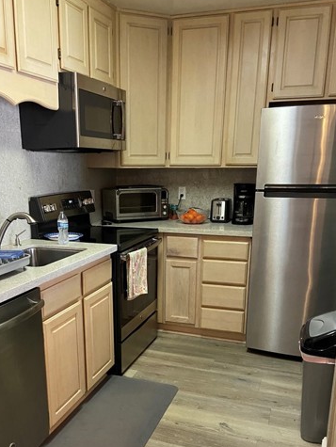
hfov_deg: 40.6
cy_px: 293
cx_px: 140
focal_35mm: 35
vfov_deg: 51.7
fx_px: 452
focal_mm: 4.25
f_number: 1.8
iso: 320
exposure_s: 1/60
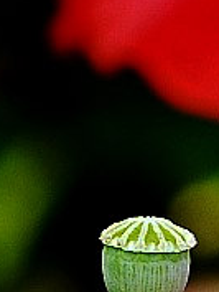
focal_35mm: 1617
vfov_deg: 1.2
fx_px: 13626
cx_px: 464
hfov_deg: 0.9
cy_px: 432
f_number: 5
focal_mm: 165
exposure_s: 1/640
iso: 100
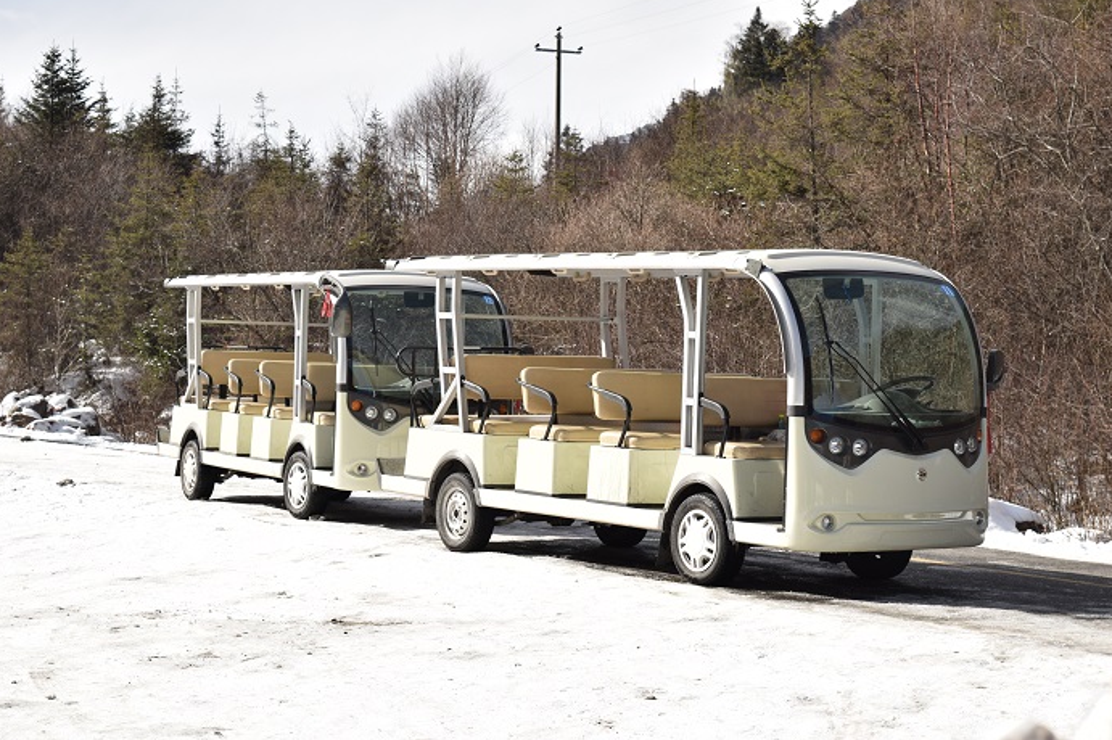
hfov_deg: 25.7
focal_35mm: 79
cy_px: 370
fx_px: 2439
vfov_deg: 17.3
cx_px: 555
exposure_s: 1/1000
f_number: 8
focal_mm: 52
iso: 400
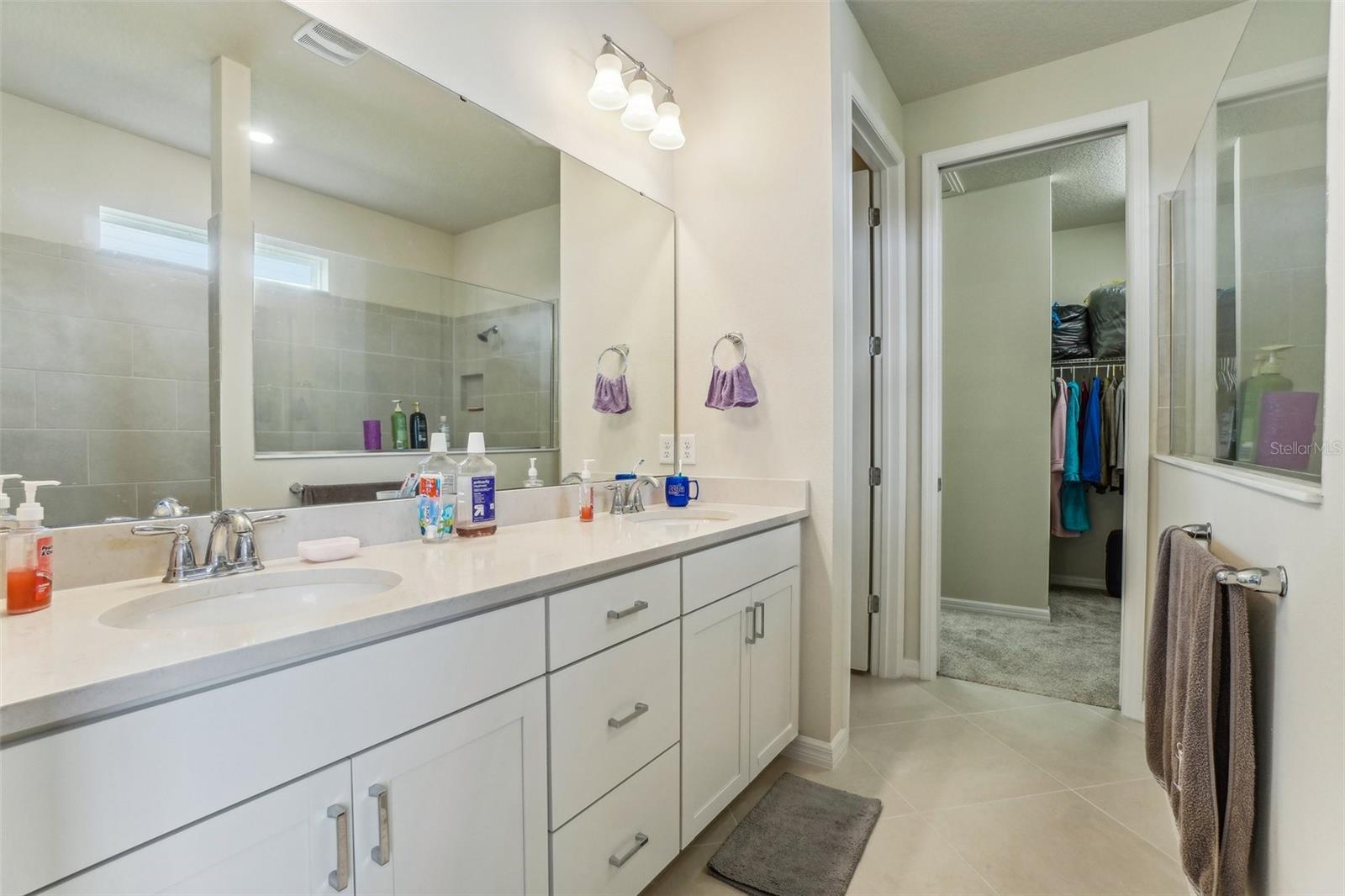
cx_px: 672
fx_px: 560
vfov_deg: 77.3
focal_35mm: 15
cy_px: 448
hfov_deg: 100.4
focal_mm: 10
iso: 400
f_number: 8
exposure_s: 1/40
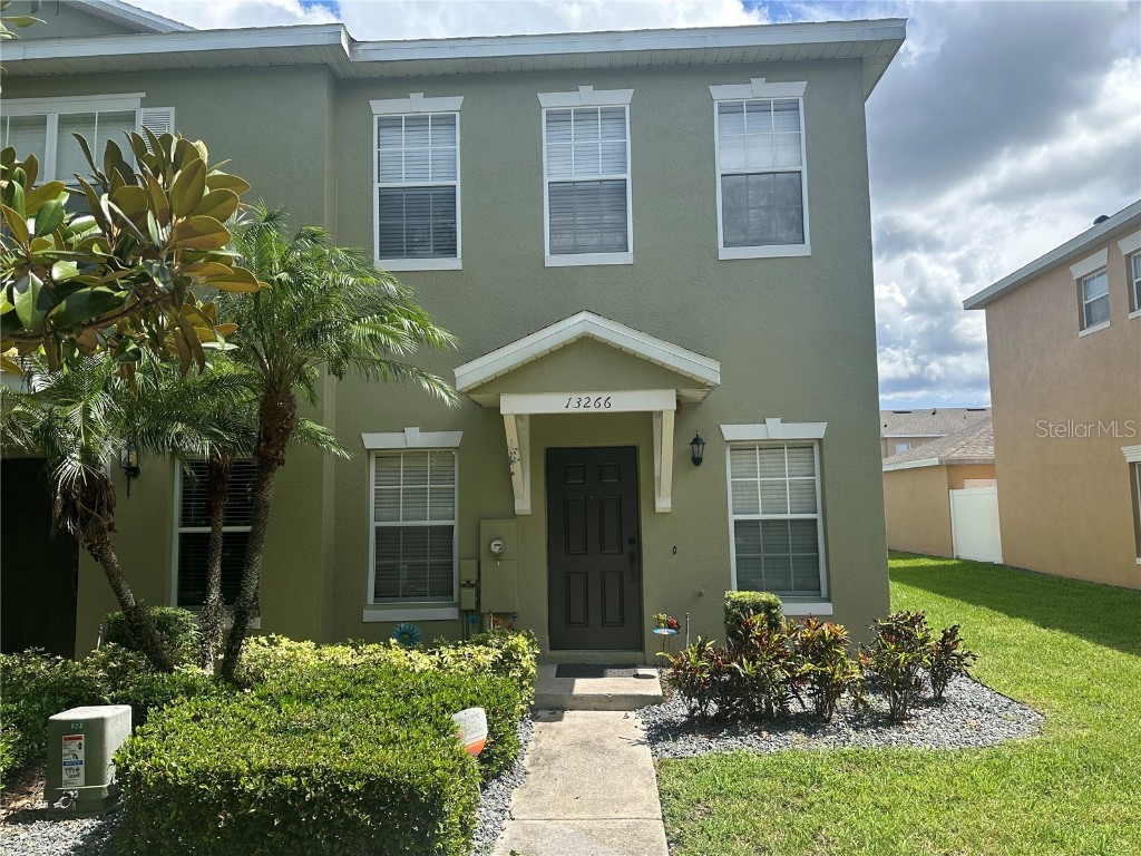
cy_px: 428
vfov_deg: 56.8
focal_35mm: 24
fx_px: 791
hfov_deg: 71.6
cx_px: 570
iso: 80
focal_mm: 6.86
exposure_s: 1/2525
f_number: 1.78
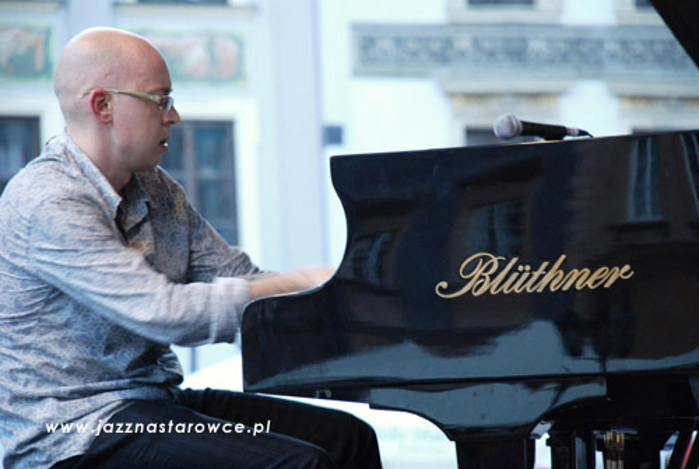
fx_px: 3938
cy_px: 234
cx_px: 350
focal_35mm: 202
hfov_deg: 10.1
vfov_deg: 6.8
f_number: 5.6
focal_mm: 135
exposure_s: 1/40
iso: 800
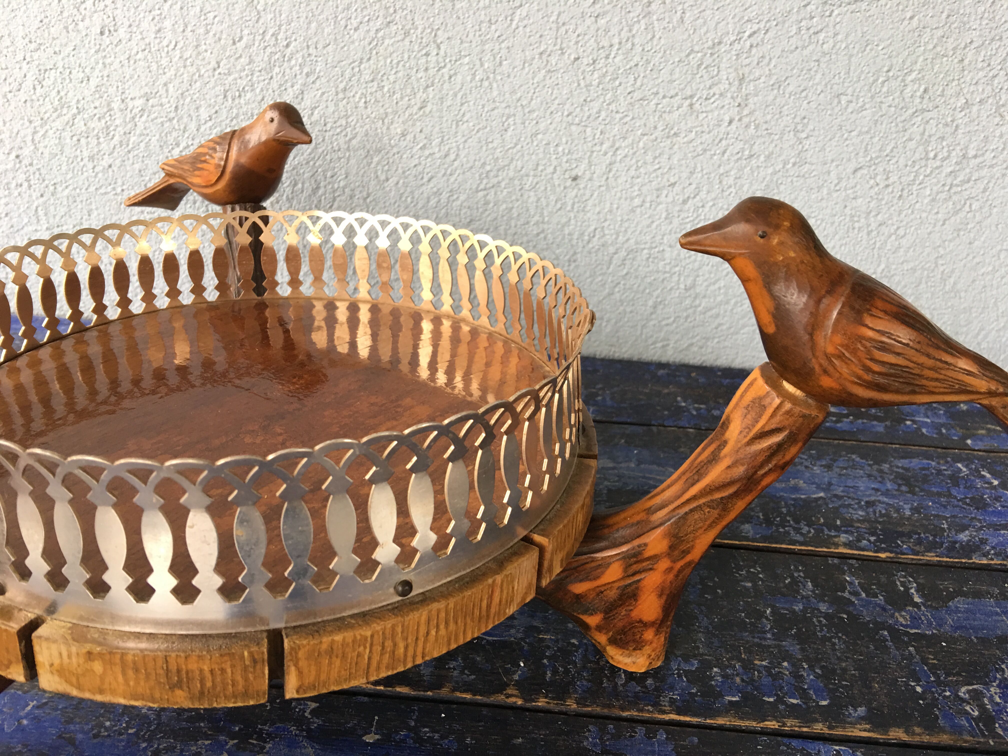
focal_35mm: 29
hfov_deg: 61.7
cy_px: 378
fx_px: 844
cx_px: 504
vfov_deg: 48.2
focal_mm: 4.15
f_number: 2.2
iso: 40
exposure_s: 1/17
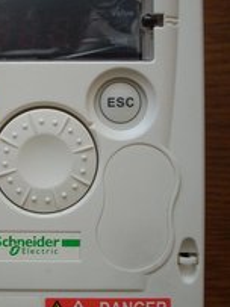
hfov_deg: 19.9
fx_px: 647
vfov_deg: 26.7
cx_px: 39
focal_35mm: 73
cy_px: 156
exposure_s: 1/31.3
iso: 64
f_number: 2.8
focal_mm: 6.2
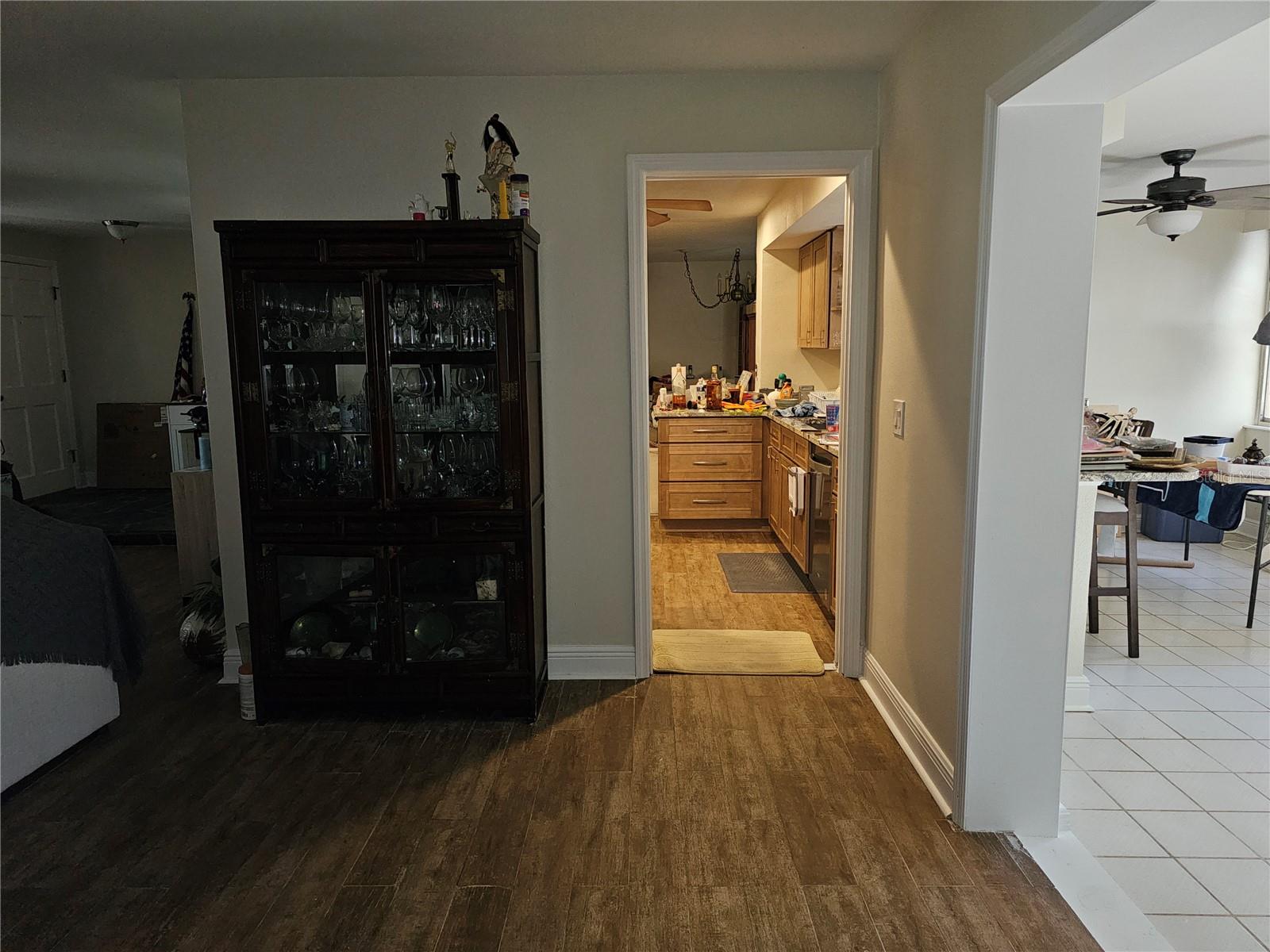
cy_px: 476
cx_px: 635
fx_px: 844
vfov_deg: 58.9
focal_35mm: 23
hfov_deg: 73.9
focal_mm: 6.3
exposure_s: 1/24
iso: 160
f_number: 1.7
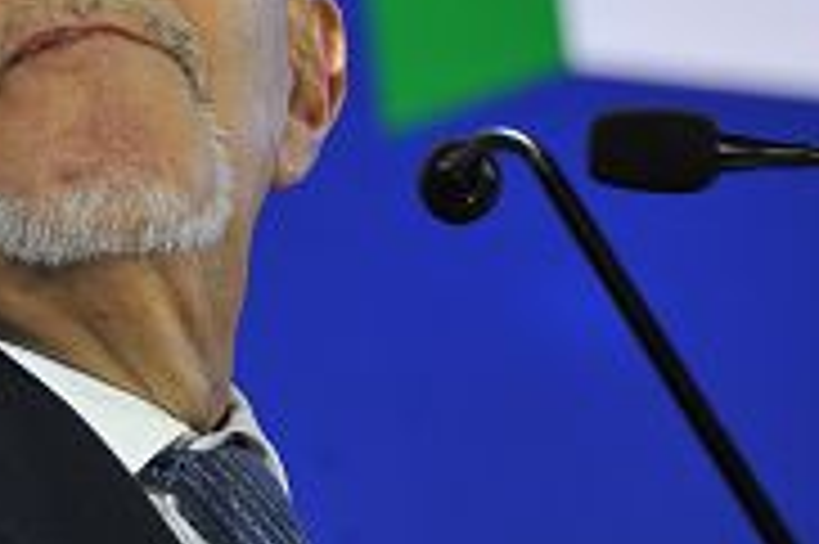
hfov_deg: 3.9
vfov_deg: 2.6
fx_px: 12160
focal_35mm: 535
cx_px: -72
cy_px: 97
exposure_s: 1/160
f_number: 5.6
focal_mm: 190
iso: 1600
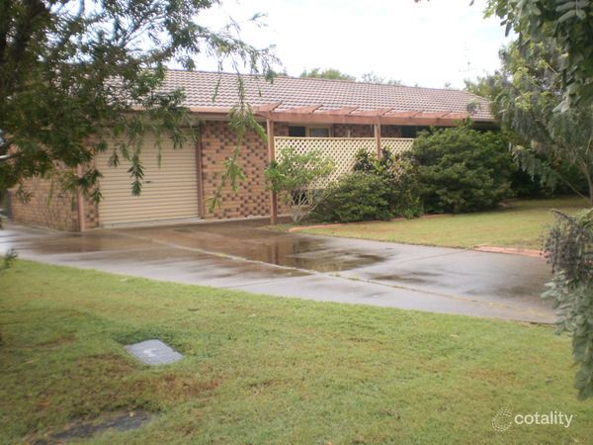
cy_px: 222
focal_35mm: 36
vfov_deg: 39.7
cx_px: 296
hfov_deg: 51.4
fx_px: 617
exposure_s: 1/640
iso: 100
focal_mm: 6.3
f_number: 3.1
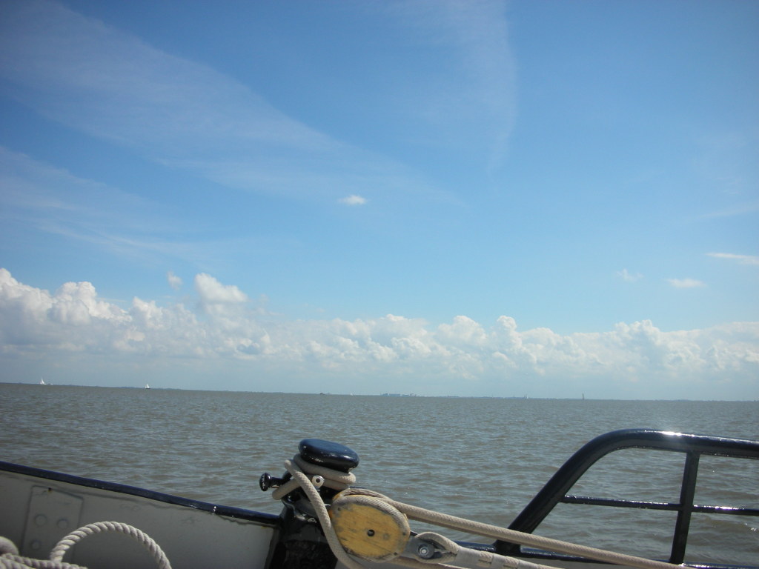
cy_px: 284
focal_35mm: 35
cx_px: 380
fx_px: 767
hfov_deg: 52.6
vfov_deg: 40.7
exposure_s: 1/158
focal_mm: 5.8
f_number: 8.5
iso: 50
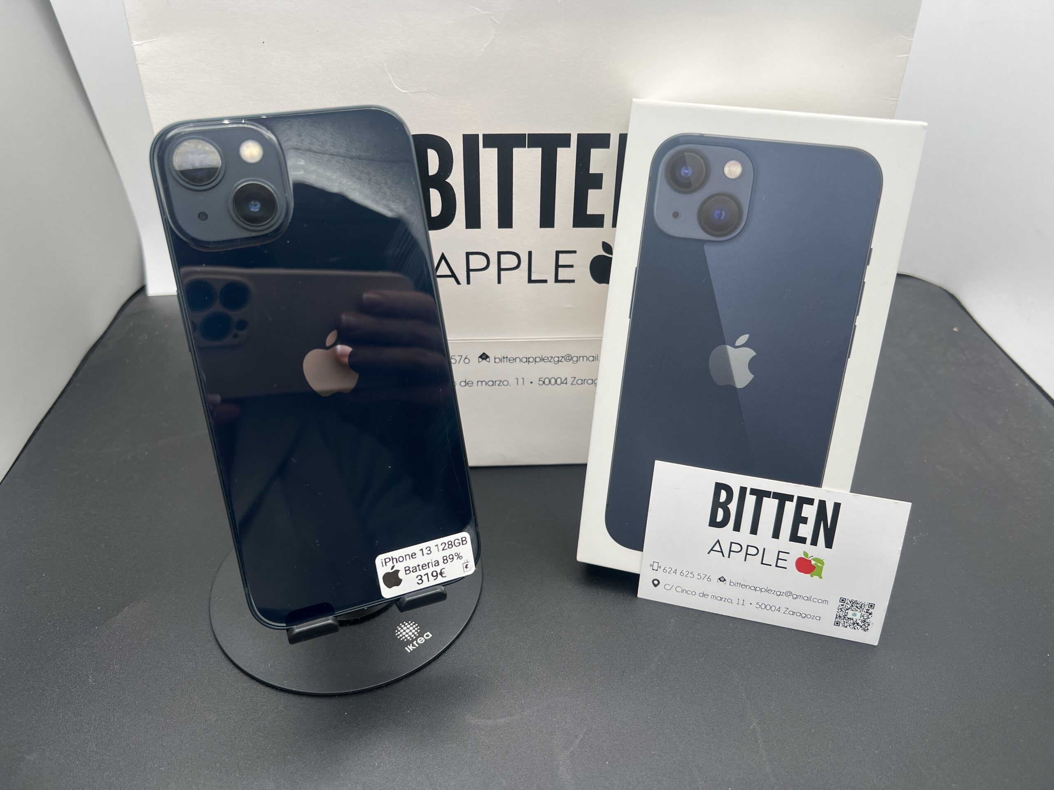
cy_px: 395
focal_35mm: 26
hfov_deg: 67.3
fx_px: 792
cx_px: 527
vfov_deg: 53.1
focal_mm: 5.7
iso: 40
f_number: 1.5
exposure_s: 1/261
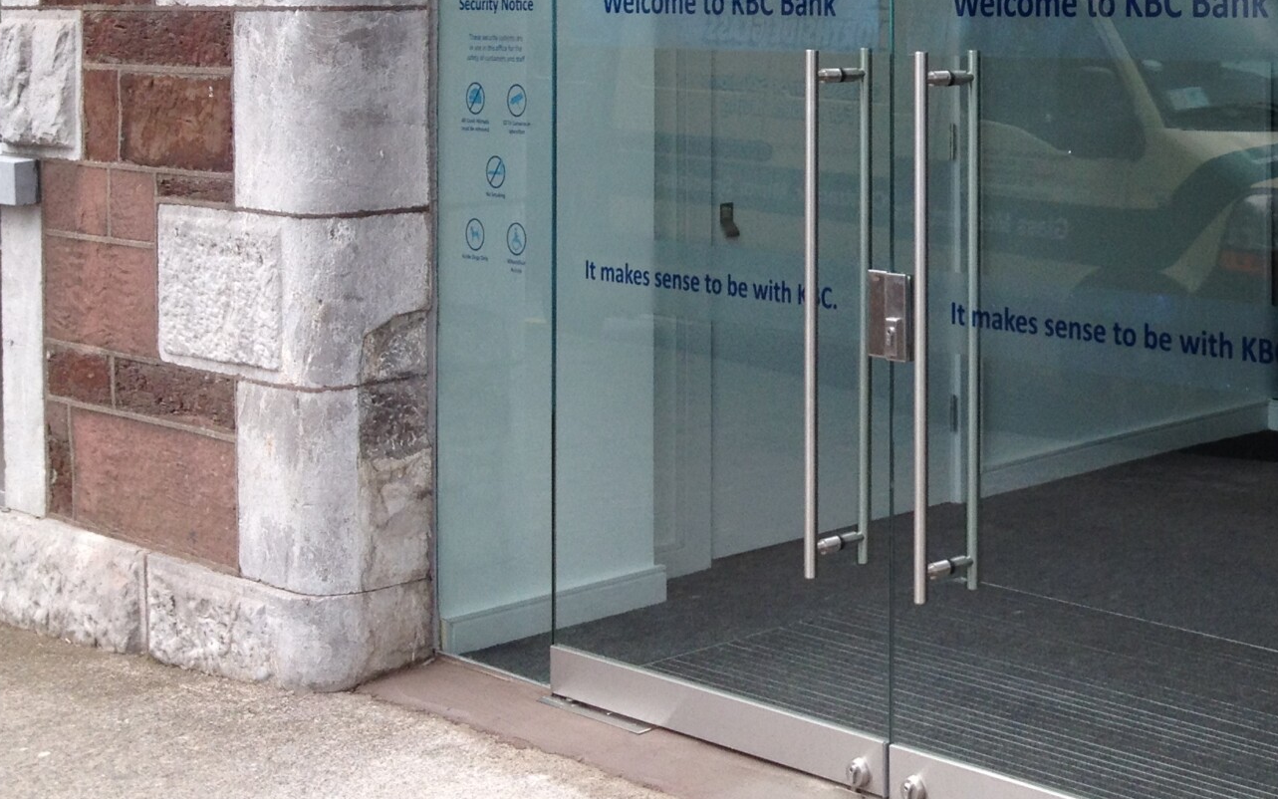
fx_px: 2578
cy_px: 10
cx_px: 1154
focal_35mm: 74
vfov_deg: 17.2
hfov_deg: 26.9
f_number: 2.4
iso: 50
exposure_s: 1/552
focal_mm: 4.28
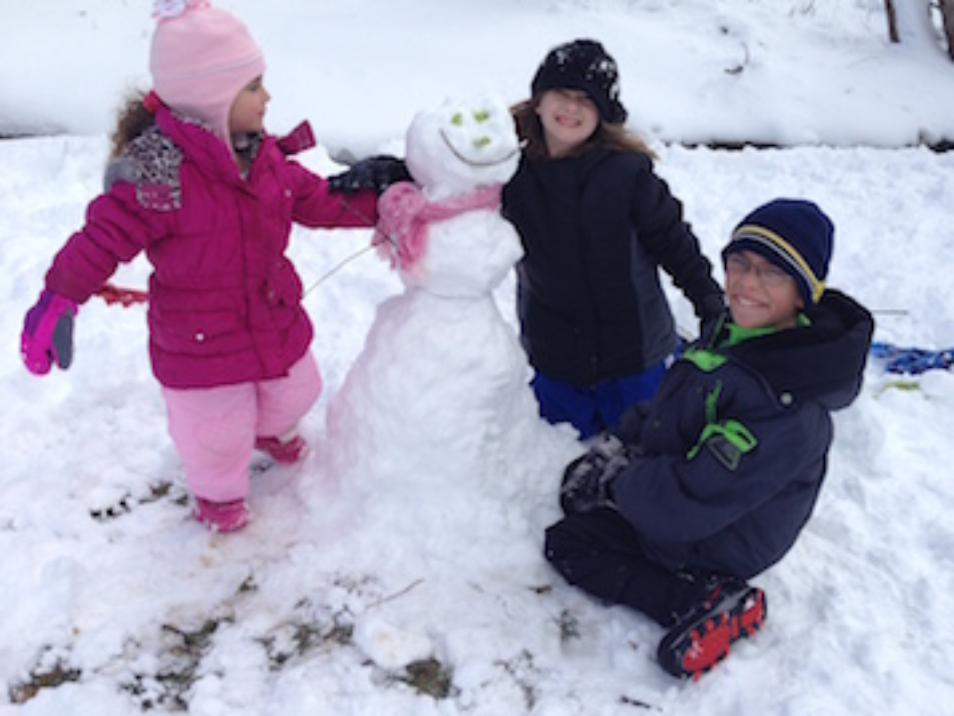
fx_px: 1020
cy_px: 323
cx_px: 529
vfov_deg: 38.7
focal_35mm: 37
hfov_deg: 50.0
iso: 50
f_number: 2.4
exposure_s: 1/1938
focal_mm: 4.12
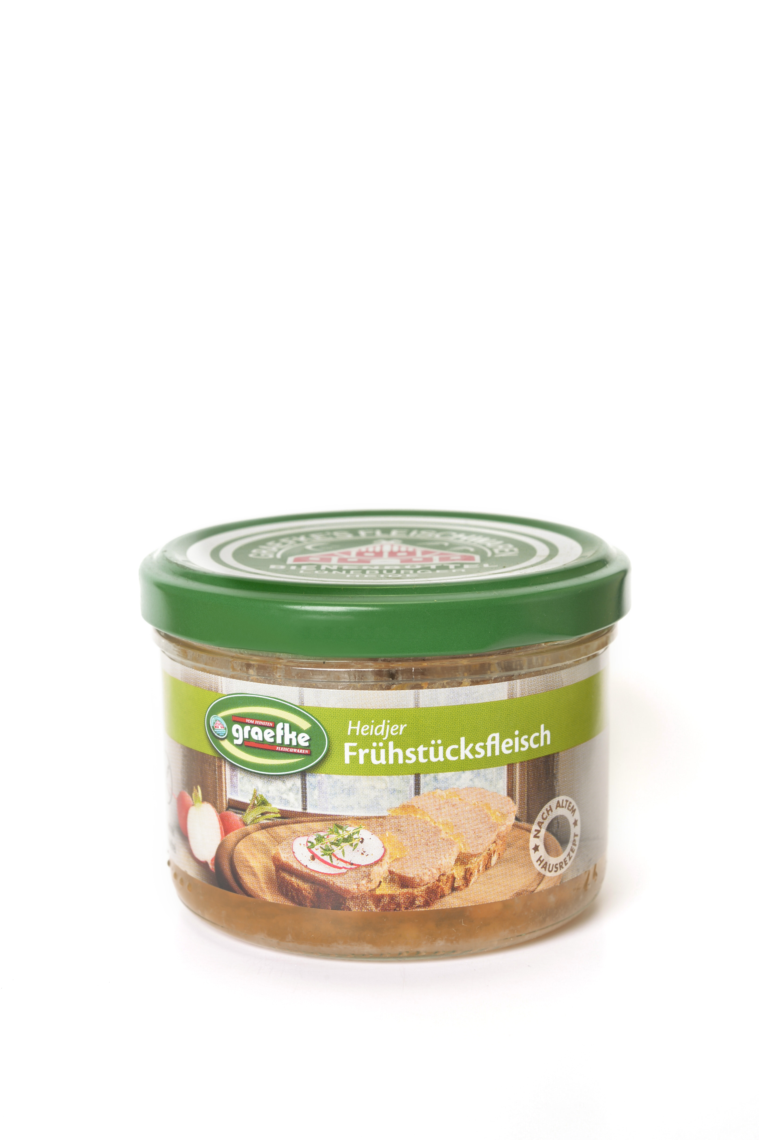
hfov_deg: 22.6
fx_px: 1900
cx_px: 380
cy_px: 570
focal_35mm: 60
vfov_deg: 33.4
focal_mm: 60
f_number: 14
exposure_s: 1/160
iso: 200
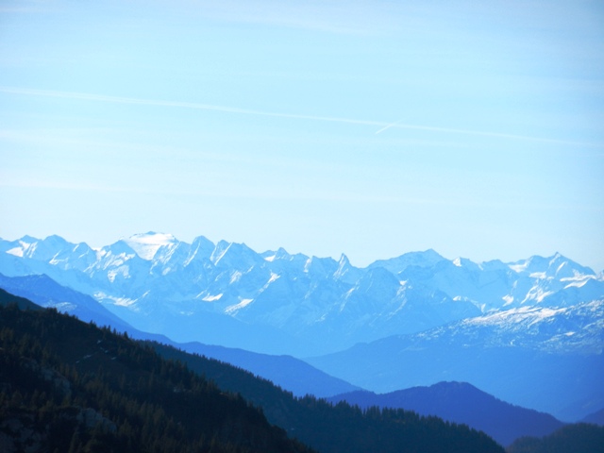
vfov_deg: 5.9
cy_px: 226
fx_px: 4397
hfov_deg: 7.9
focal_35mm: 252
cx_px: 302
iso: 160
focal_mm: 45.3
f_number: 5.3
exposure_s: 1/1000
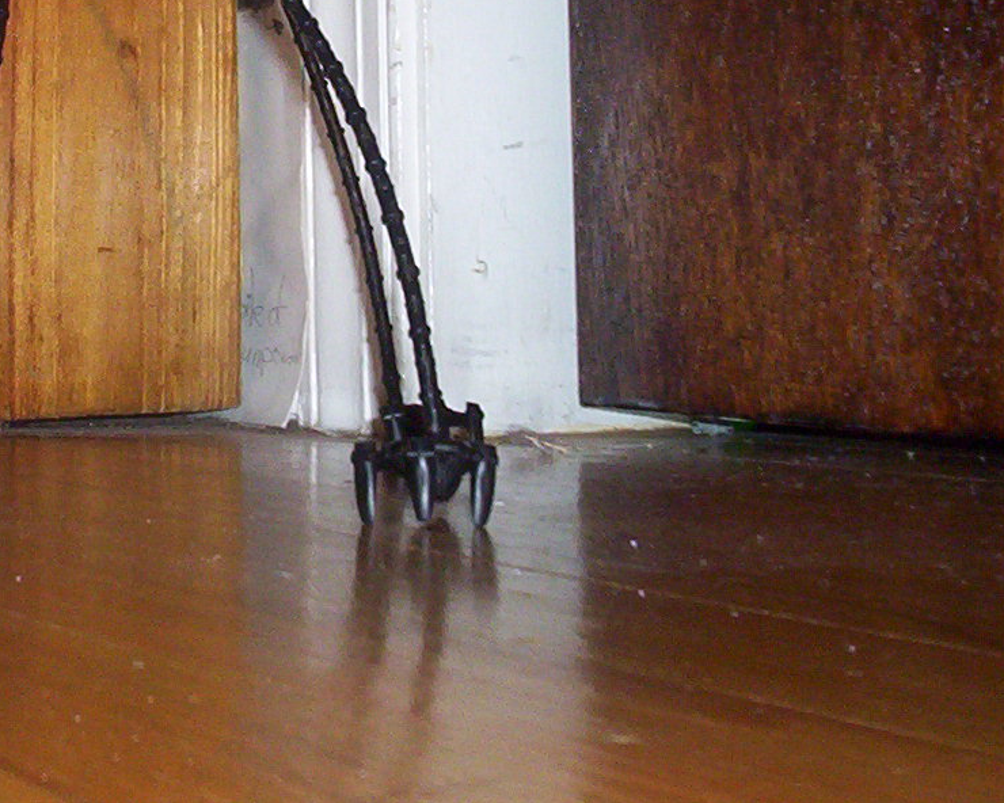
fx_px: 2437
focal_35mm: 82
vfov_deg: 18.3
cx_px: 106
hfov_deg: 22.7
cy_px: 37
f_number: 4.5
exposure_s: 1/60
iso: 140
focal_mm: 4.99
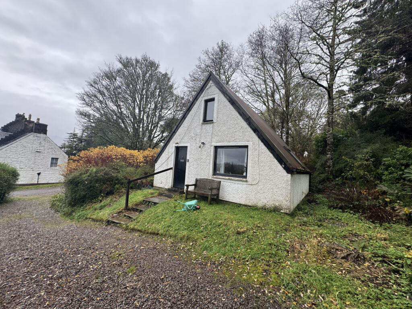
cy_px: 154
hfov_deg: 102.1
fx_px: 167
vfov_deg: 85.7
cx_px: 206
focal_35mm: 14
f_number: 2.2
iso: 64
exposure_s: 1/99
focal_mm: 2.22
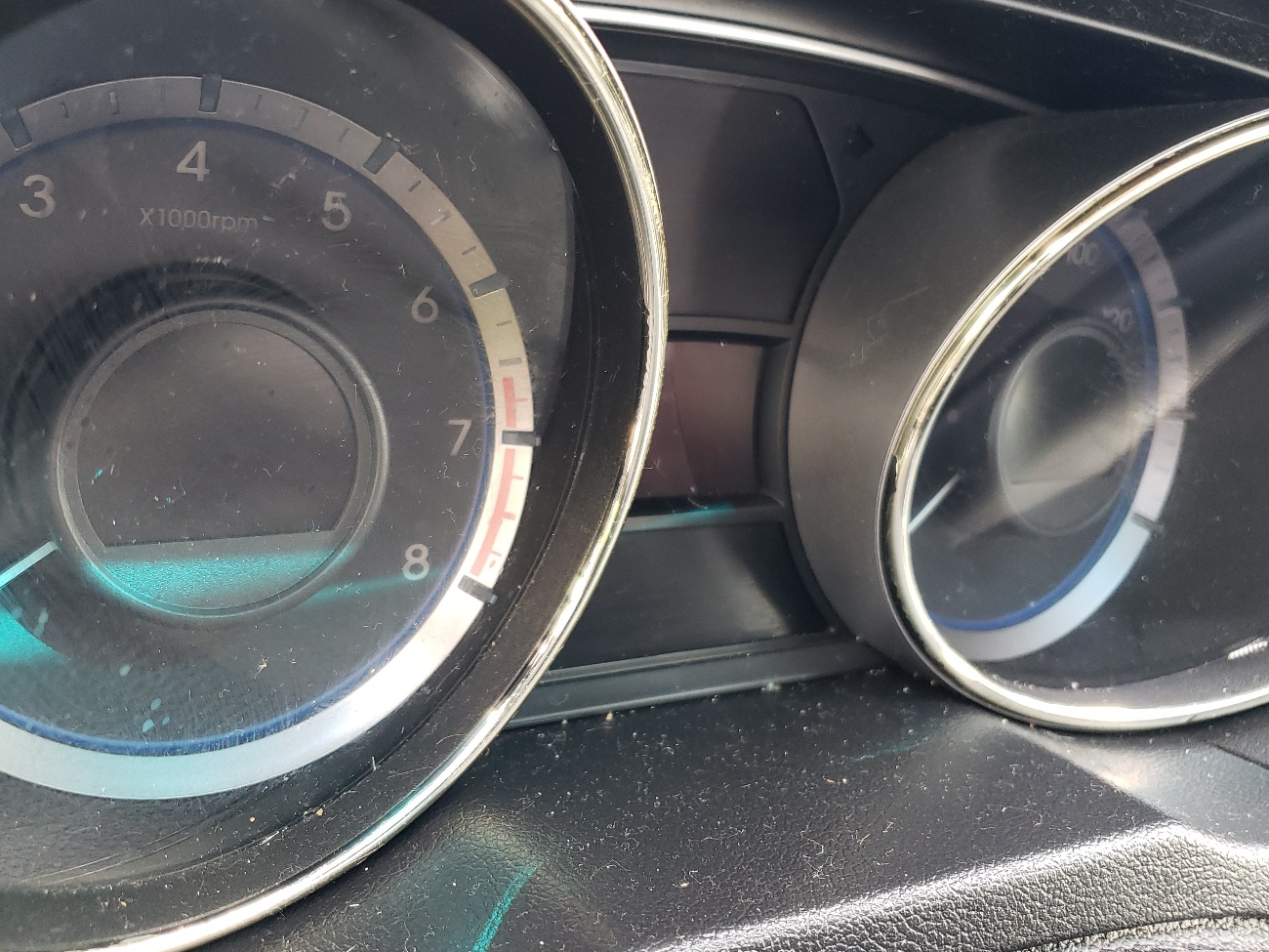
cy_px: 408
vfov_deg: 44.0
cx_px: 585
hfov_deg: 56.7
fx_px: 1173
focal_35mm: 32
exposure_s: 1/60.2
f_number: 1.5
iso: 115
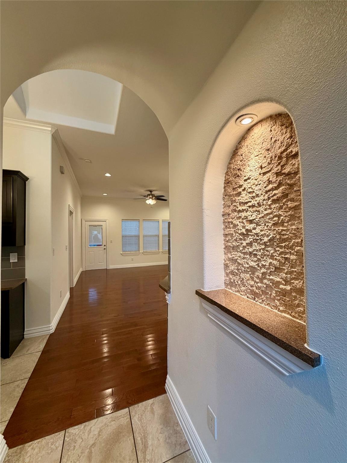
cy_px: 232
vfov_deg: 102.1
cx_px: 174
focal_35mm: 14
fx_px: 187
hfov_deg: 85.7
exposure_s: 1/60
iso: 200
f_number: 2.2
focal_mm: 2.22
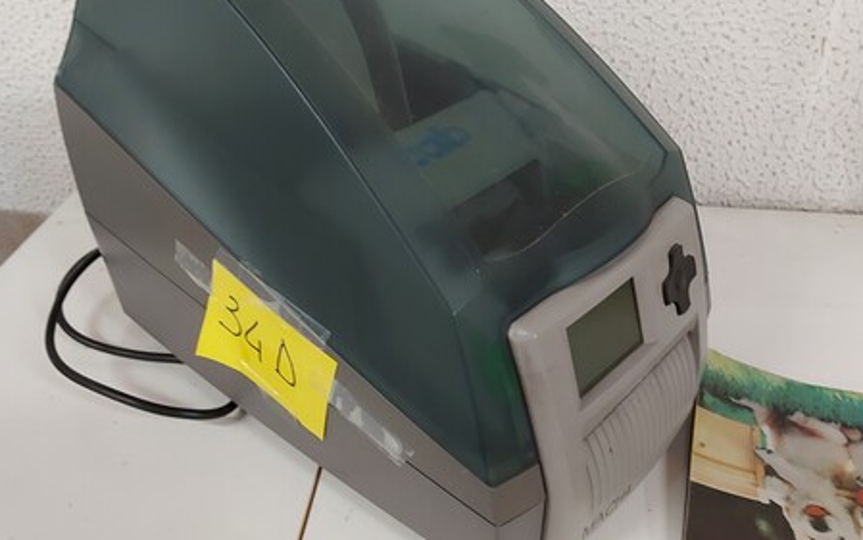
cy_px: 208
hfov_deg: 56.5
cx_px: 379
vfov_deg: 37.1
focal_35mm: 34
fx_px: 800
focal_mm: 5.23
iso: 320
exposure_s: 1/25
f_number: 1.8
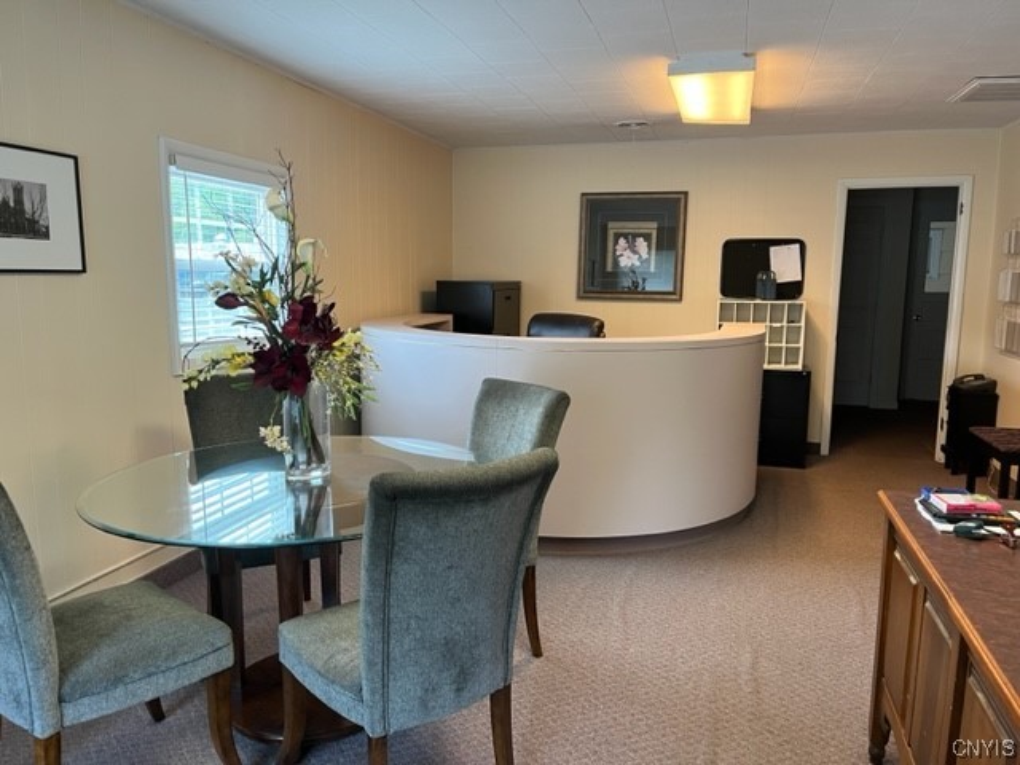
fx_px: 766
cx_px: 510
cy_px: 382
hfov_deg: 67.3
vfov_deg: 53.1
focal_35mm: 26
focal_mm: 5.1
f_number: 1.6
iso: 80
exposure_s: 1/60
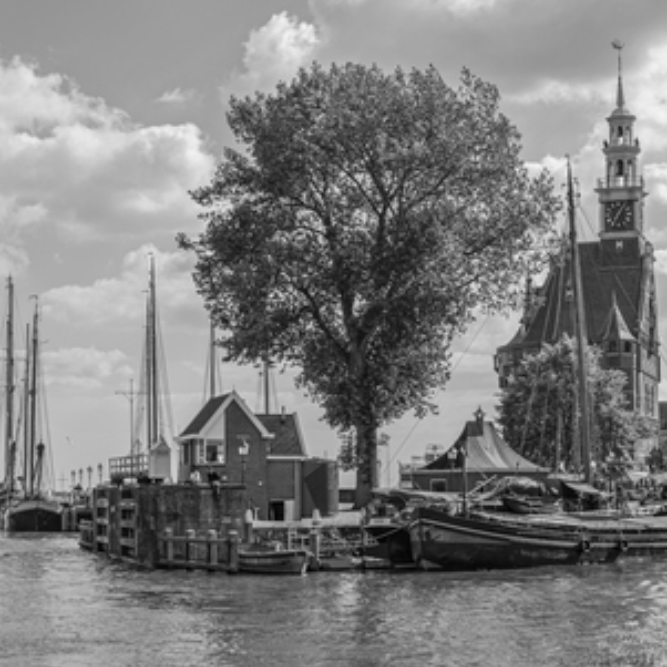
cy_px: 330
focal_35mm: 65
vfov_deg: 26.5
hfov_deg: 26.5
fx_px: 1417
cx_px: 281
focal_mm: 50
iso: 200
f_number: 10
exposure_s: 1/400
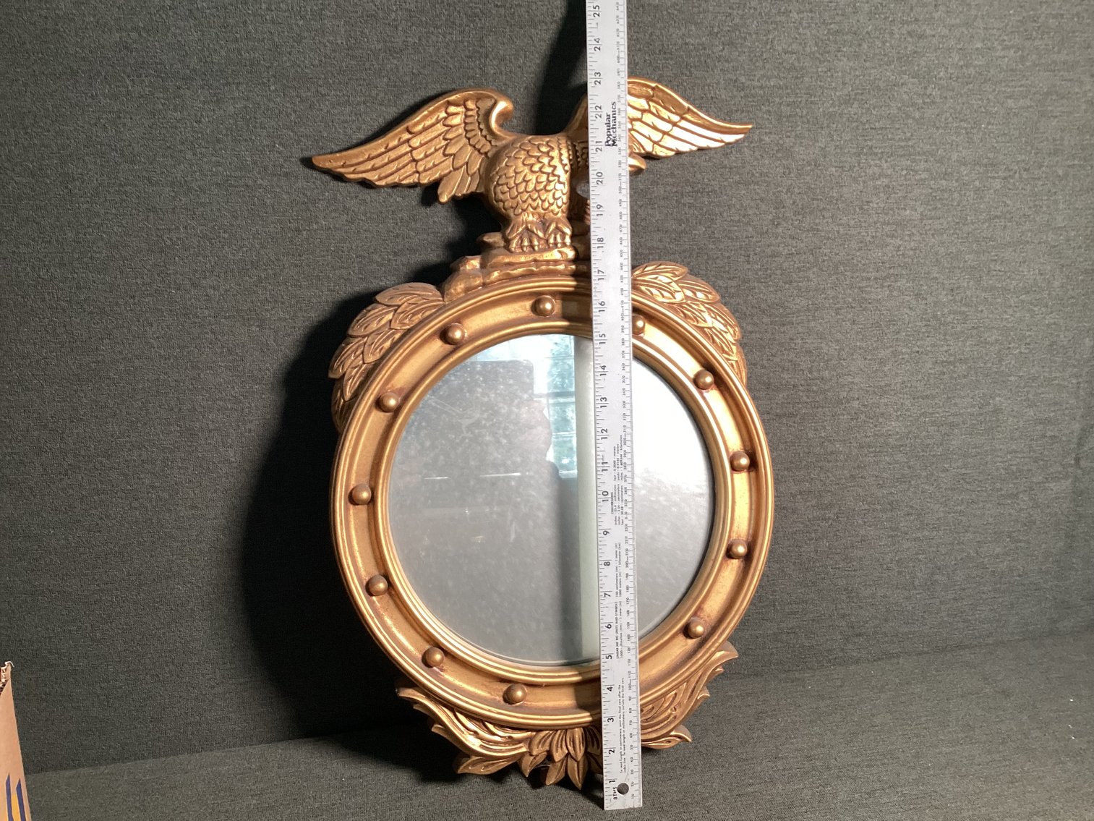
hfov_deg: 58.3
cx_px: 547
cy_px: 410
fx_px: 980
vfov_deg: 45.4
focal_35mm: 31
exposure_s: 1/50
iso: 100
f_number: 2.4
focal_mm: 3.3
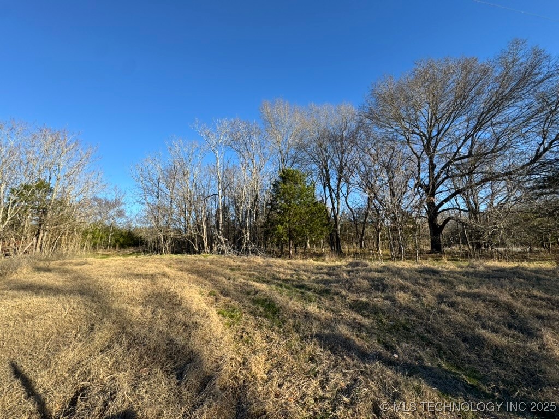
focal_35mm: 14
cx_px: 280
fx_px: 226
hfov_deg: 102.1
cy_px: 210
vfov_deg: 85.7
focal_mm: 2.22
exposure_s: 1/664
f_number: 2.2
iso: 40
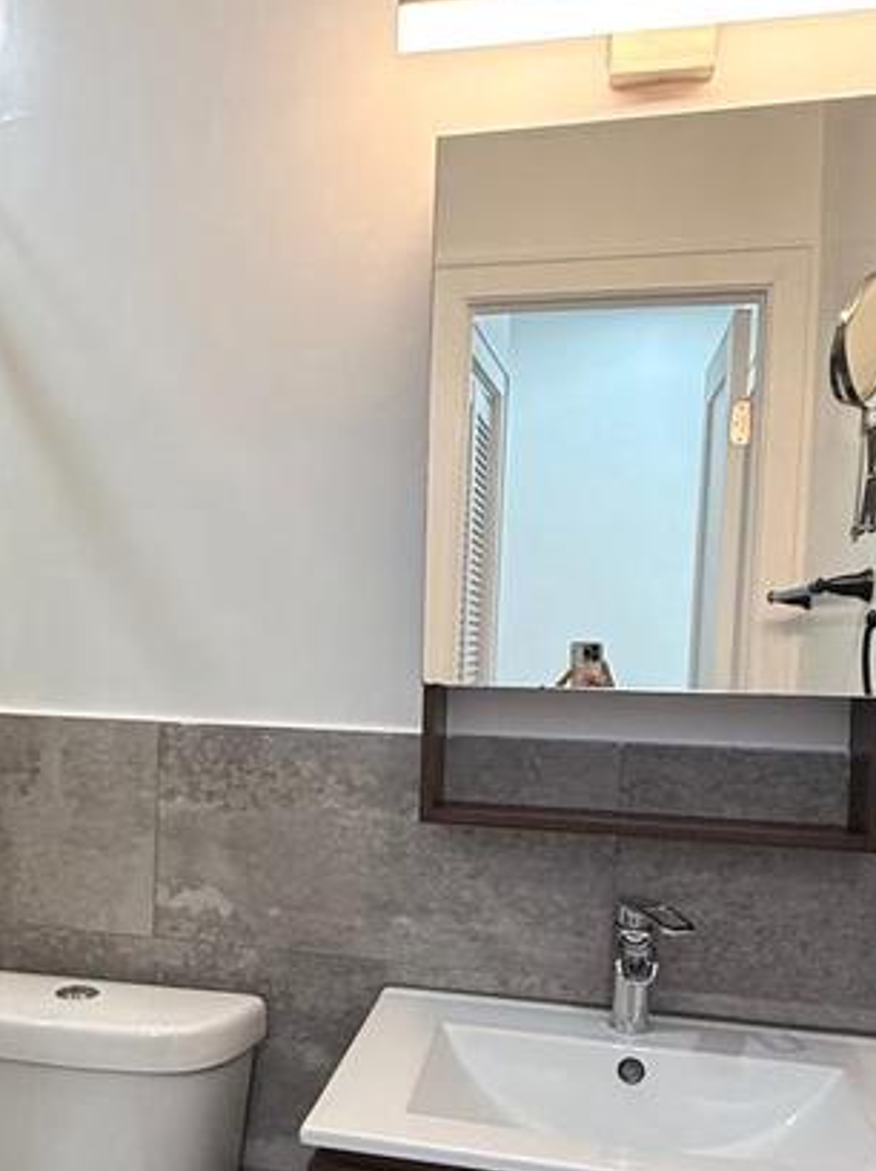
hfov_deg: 37.8
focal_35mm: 37
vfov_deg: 49.9
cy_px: 704
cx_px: 238
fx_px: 1250
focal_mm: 2.22
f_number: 2.2
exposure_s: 1/120
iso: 250
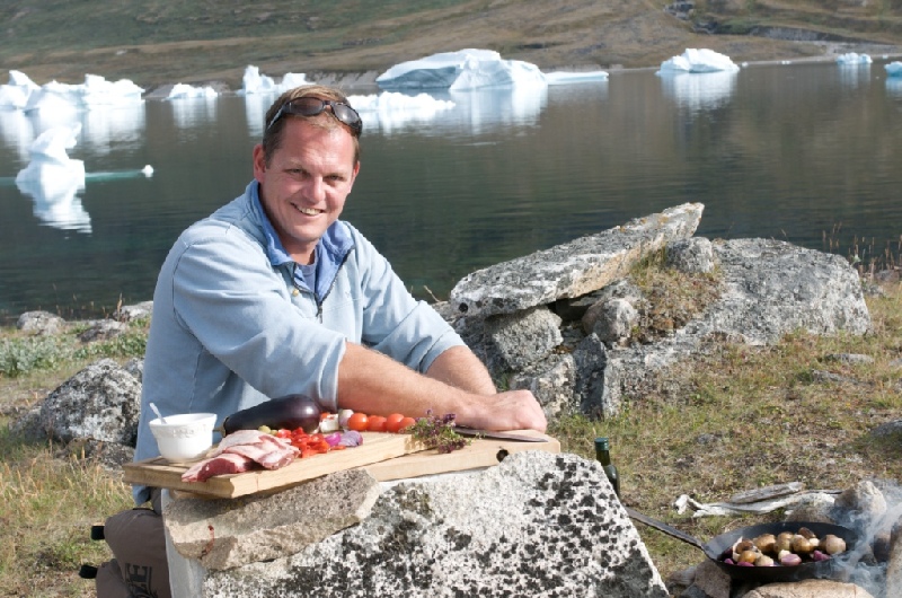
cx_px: 451
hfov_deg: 32.0
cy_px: 299
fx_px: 1575
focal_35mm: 63
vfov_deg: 21.5
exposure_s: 1/320
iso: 200
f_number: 9
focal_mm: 42
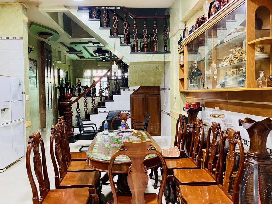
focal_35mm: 28
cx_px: 135
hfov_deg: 63.4
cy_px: 101
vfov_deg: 49.7
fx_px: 220
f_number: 1.6
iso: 400
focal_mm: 4.2
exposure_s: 1/33
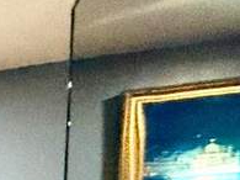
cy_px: 291
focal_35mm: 92
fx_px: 637
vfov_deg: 14.6
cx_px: -545
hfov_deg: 10.4
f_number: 2.2
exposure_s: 1/60
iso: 500
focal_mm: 2.22
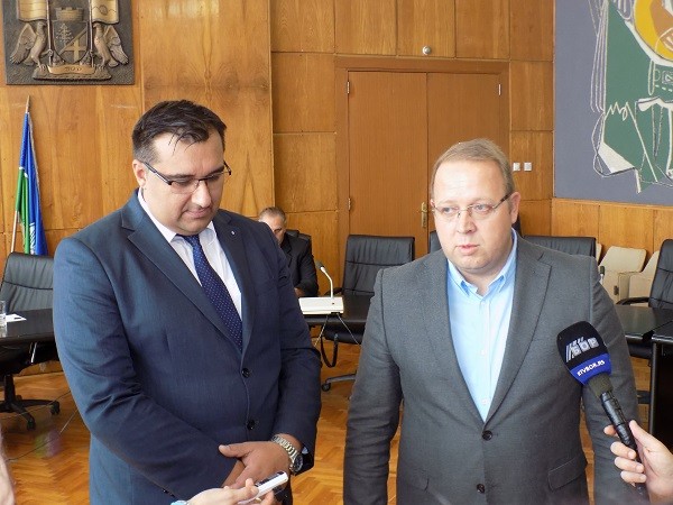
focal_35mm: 46
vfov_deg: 31.5
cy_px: 252
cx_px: 336
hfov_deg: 41.2
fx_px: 894
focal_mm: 8.1
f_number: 3.7
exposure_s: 1/30
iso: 200
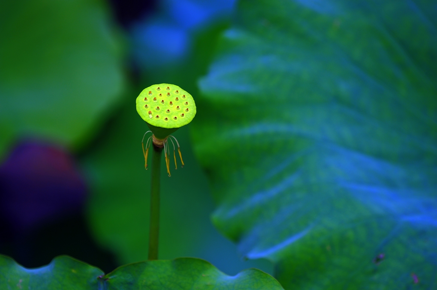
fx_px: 2425
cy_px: 145
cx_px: 218
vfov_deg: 6.9
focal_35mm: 200
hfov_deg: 10.3
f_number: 4.8
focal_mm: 200
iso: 200
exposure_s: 1/350
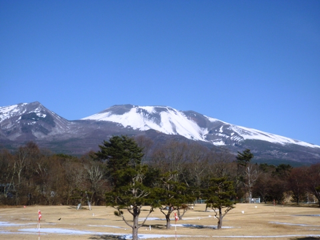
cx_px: 160
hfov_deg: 36.2
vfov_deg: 27.5
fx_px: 490
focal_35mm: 53
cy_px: 120
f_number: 5.6
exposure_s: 1/800
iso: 80
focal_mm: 9.3
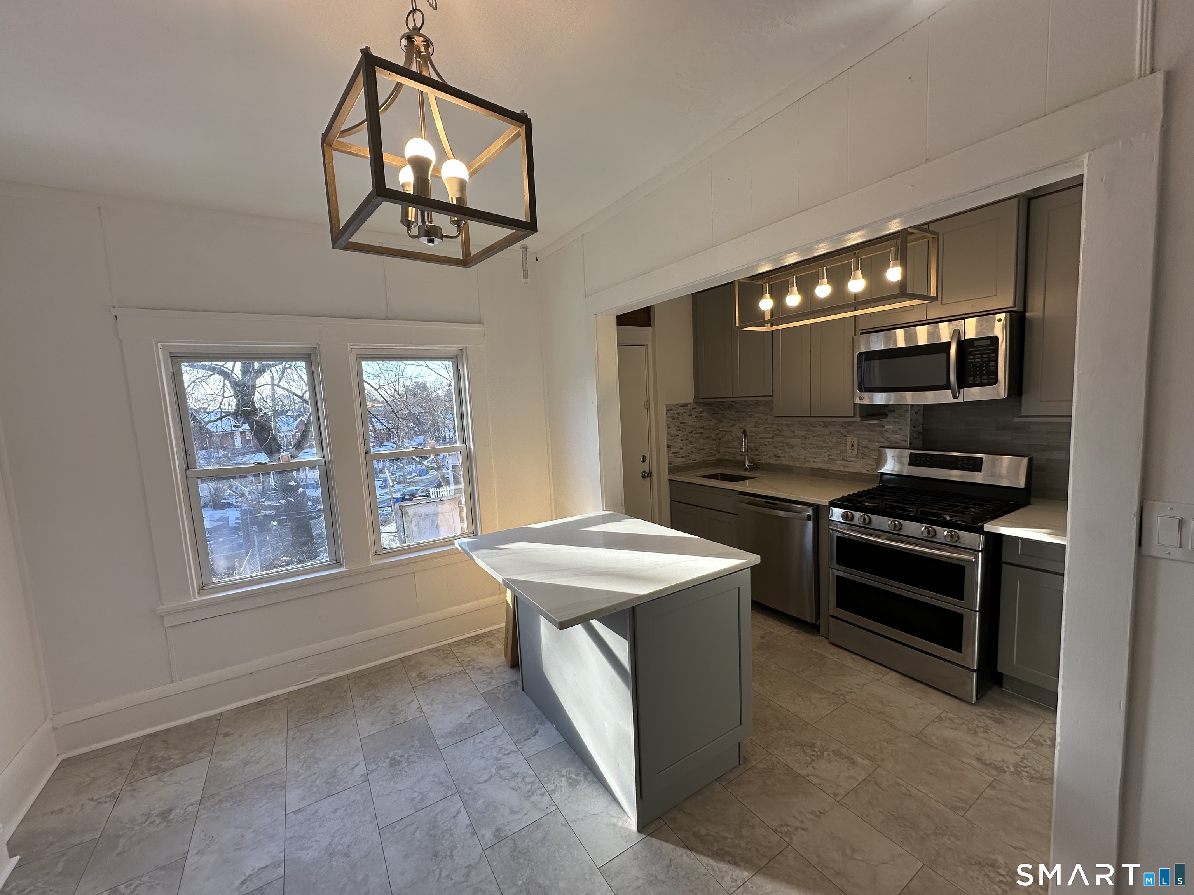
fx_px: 483
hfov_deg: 102.1
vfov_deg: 85.7
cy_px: 448
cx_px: 597
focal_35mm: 14
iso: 40
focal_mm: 2.22
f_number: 2.2
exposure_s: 1/196
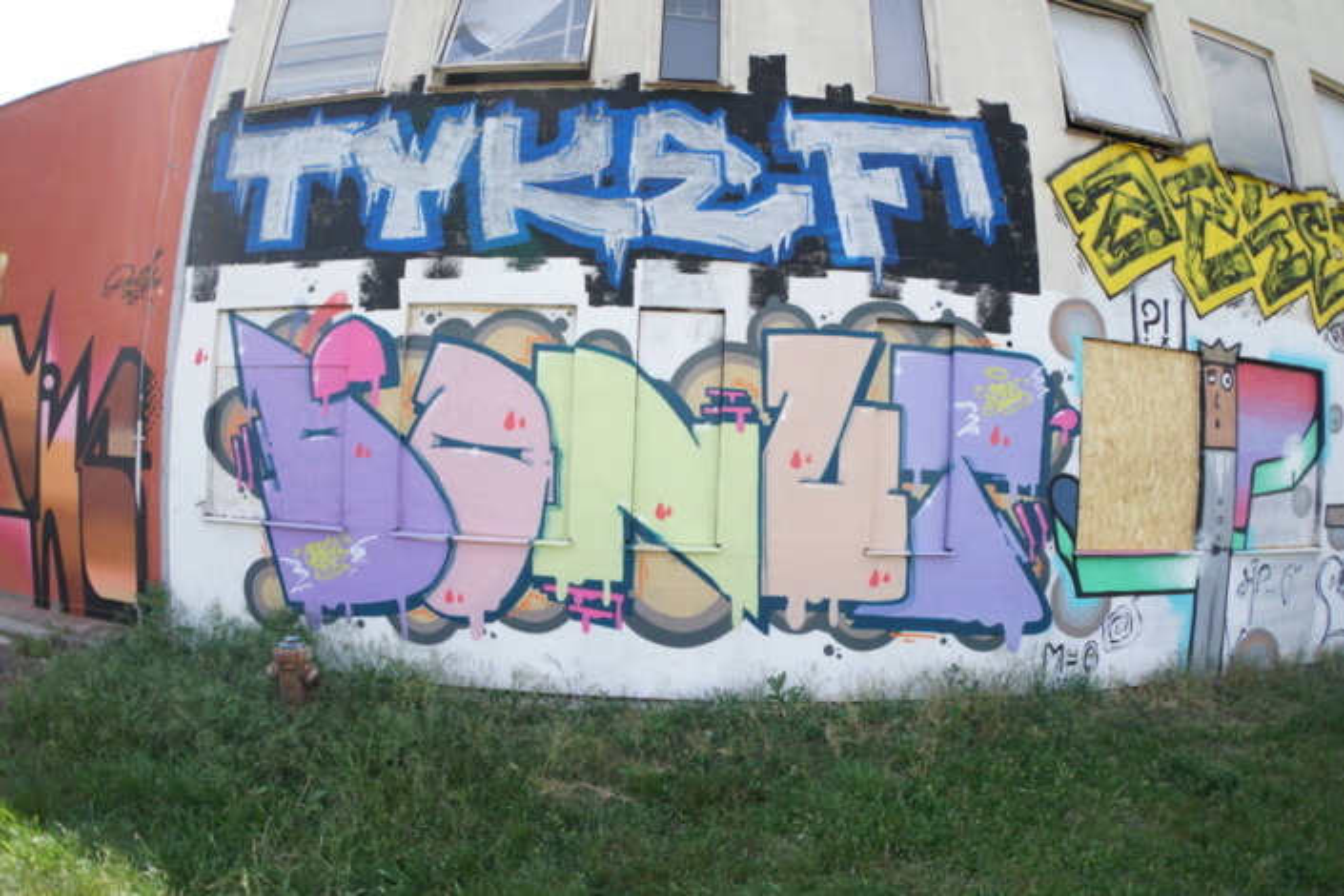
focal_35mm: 30
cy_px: 448
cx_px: 672
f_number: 4.5
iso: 100
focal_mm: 20
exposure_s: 1/200
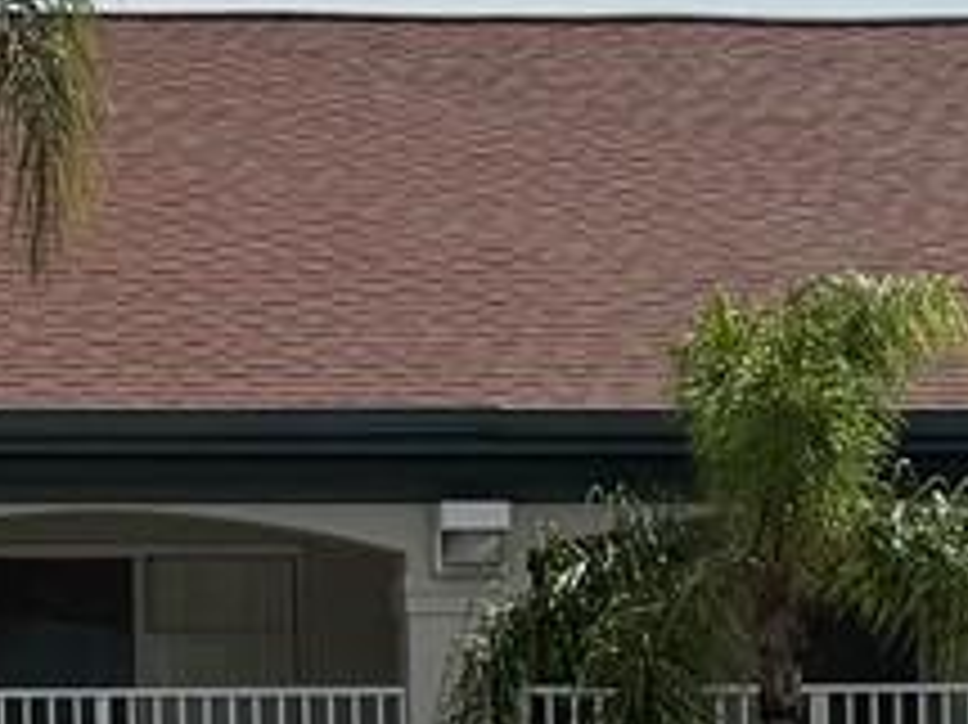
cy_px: 1030
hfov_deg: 10.9
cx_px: -171
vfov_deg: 8.1
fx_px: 5003
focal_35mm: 179
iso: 80
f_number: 1.78
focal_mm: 6.76
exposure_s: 1/12346
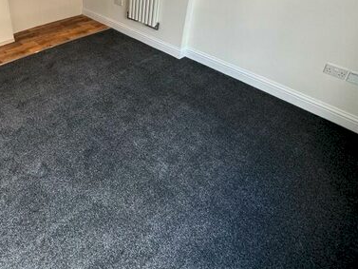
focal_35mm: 26
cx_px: 101
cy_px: 50
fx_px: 269
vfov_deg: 49.6
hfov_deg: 64.3
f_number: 2.2
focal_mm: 2.22
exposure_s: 1/100
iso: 100
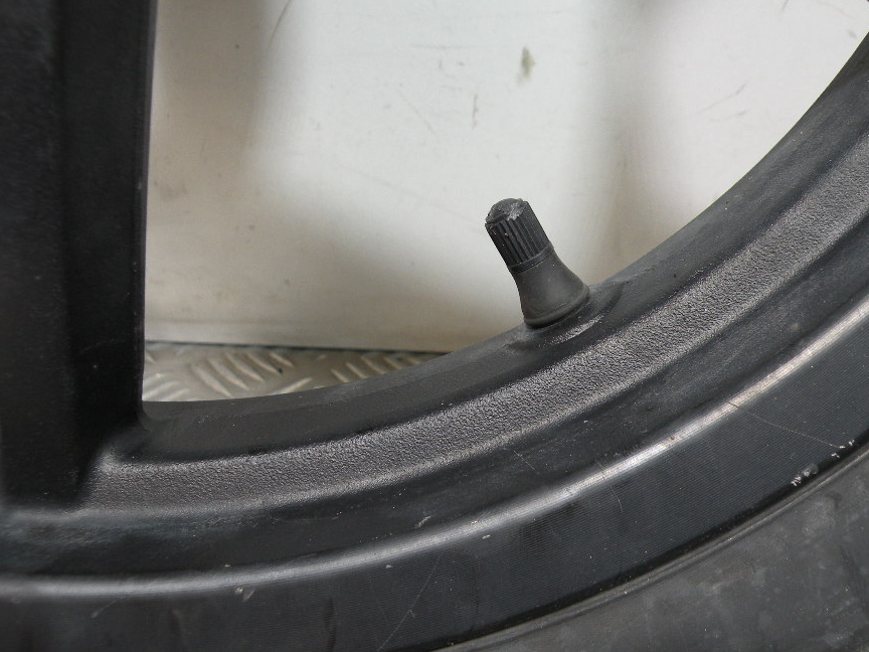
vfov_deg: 44.2
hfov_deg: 56.5
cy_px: 317
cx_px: 511
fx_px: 803
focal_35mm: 32
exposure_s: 1/59.8
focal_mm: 4.7
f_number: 2.8
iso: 108
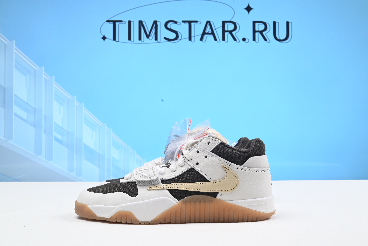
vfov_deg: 33.4
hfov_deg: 48.4
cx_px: 184
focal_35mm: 40
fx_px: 409
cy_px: 123
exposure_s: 1/2
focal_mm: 40
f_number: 16
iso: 100
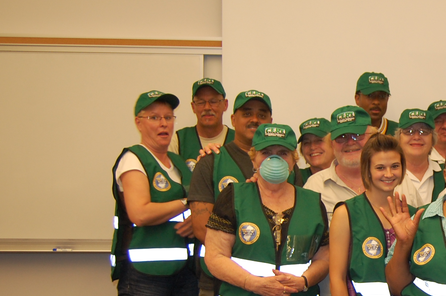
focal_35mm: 60
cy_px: 211
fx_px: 743
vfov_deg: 22.4
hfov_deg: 30.8
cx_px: 457
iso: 400
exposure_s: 1/60
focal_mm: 18
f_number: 3.5
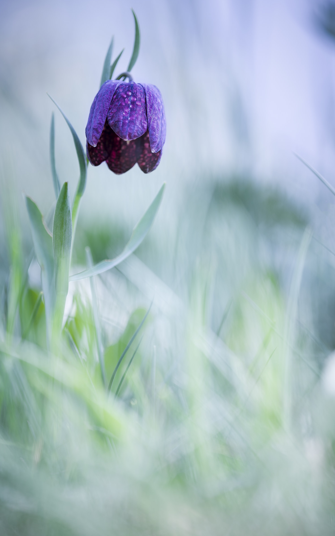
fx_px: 2688
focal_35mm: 184
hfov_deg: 7.1
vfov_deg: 11.4
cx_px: 174
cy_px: 268
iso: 100
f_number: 3.8
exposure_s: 1/320
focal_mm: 180
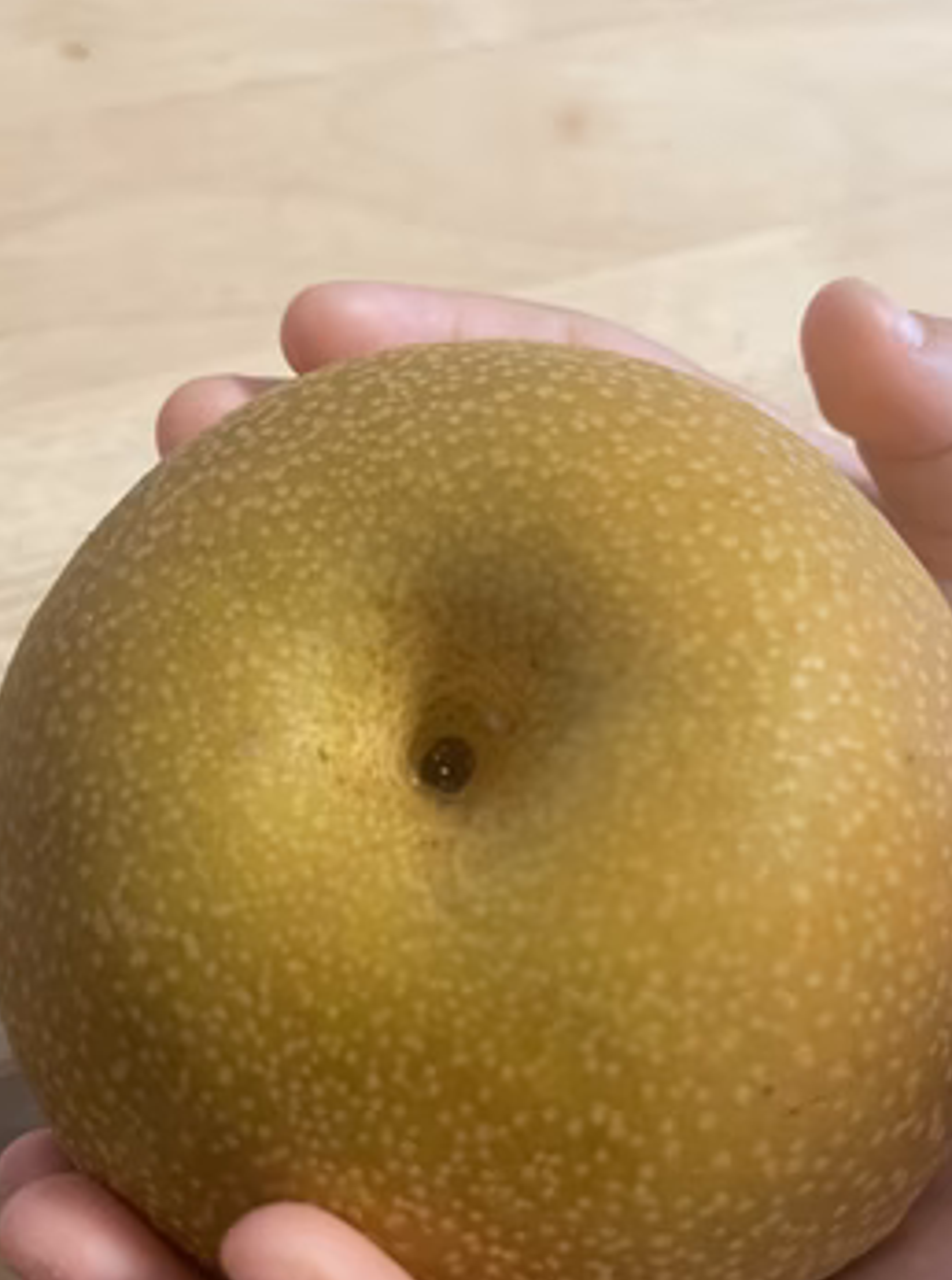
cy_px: 668
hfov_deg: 46.5
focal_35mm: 30
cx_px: 513
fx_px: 1106
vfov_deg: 60.1
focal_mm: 4.2
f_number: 1.6
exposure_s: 1/50
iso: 200
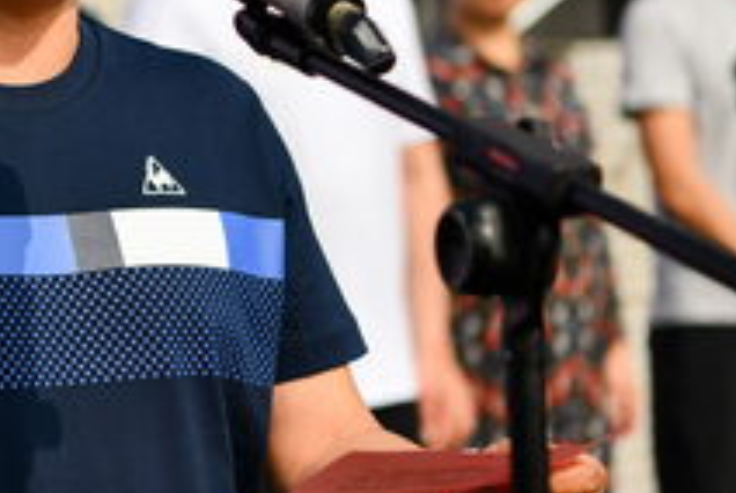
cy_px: 139
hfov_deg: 10.2
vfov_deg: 6.9
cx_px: 111
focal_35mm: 201
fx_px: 4115
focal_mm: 70
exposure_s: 1/6400
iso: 200
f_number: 3.2
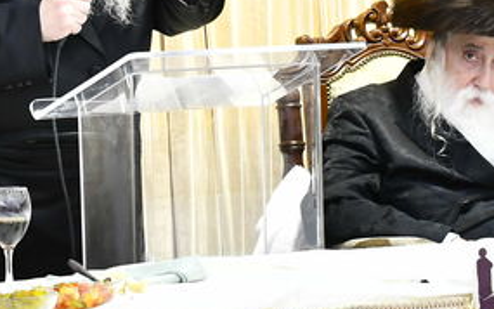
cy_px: -49
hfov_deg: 11.6
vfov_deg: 7.2
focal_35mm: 180
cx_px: 265
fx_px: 2423
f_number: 5.6
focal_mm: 36
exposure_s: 1/100
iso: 1600
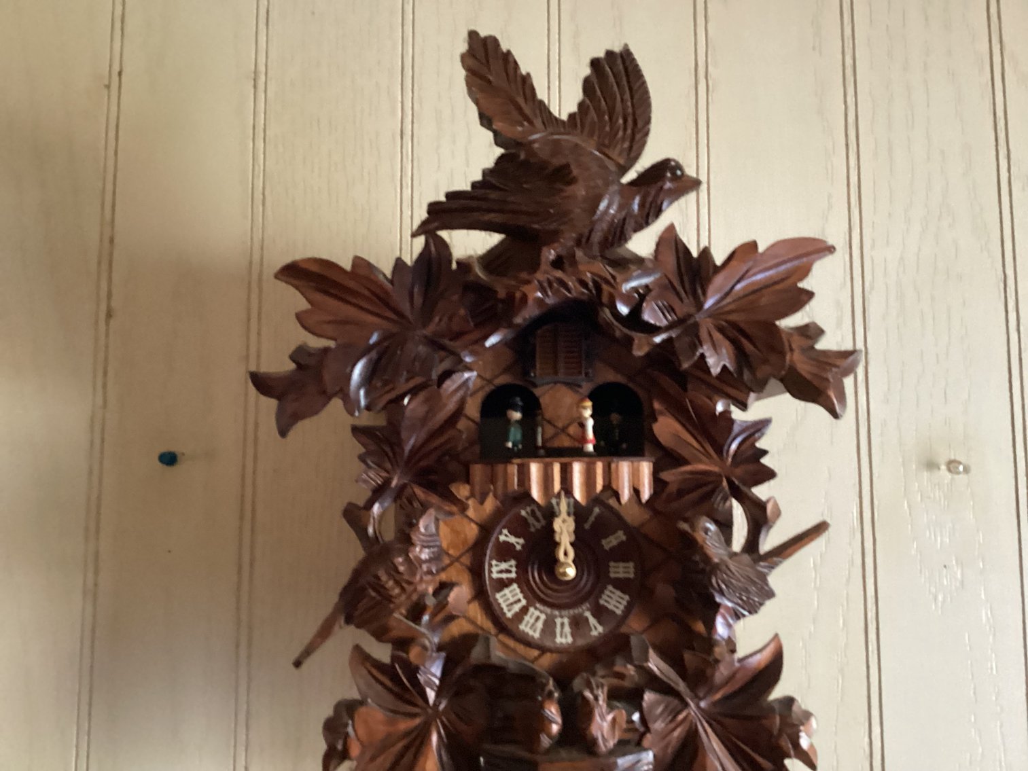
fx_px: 921
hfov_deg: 58.3
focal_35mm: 31
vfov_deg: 45.4
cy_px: 386
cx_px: 514
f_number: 2.4
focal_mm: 3.3
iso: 800
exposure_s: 1/30
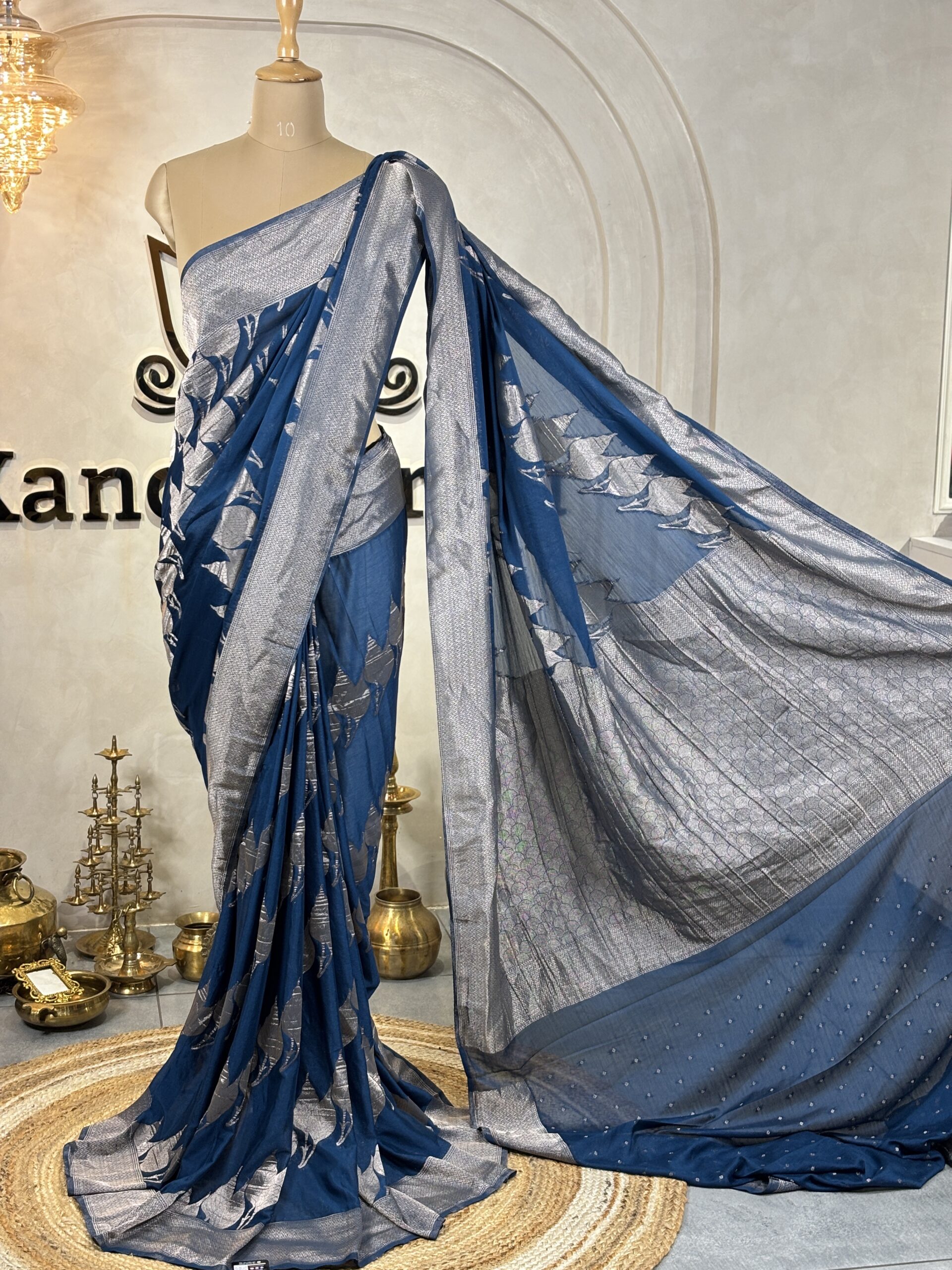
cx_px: 476
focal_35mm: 52
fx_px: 1907
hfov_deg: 28.0
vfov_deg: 36.8
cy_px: 635
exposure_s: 1/50
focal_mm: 5.96
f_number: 1.6
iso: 50
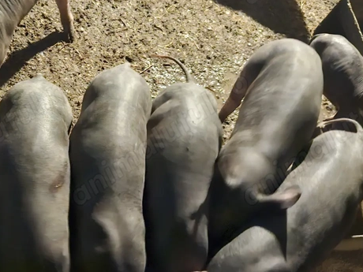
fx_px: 524
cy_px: 155
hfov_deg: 37.3
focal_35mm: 50
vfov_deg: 29.1
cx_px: 93
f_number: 1.8
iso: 1600
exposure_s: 1/14
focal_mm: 5.4
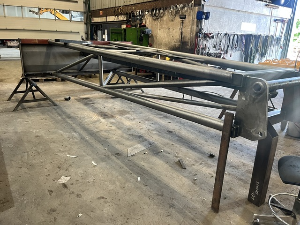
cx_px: 150
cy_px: 112
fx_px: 225
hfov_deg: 67.3
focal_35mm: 26
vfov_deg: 53.1
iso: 160
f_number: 1.6
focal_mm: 5.1
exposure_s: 1/60
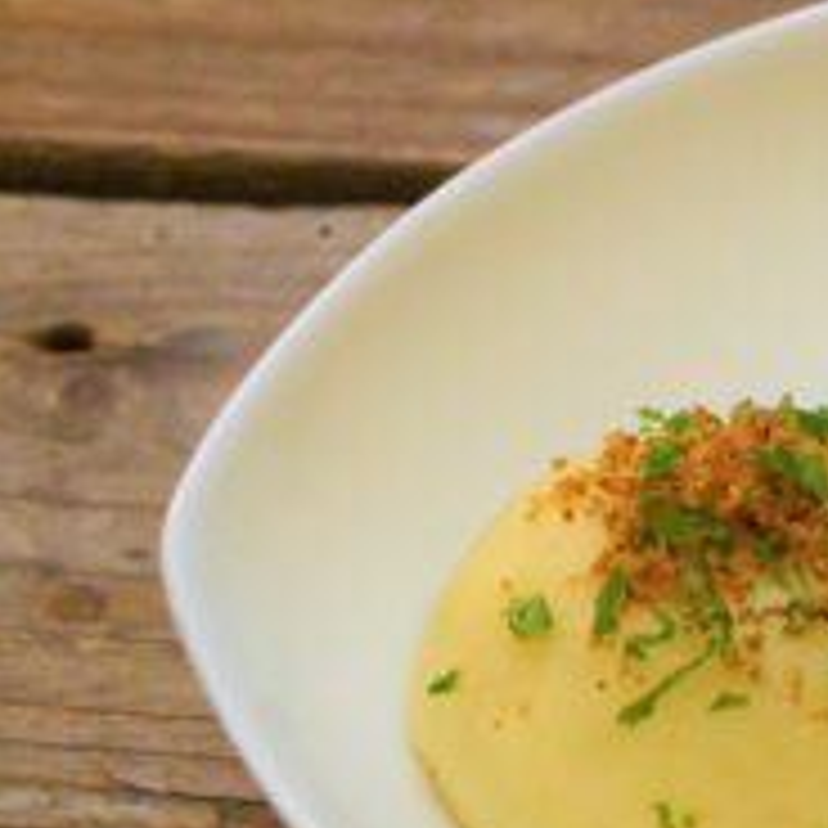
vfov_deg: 12.1
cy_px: 452
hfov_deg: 11.9
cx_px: 909
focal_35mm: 144
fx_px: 3897
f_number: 5
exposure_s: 1/160
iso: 3200
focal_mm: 35
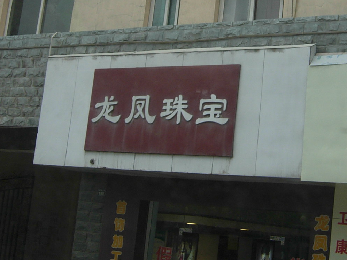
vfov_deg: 19.7
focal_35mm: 74
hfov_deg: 26.1
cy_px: 57
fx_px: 742
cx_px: 246
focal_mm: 7.5
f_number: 2.7
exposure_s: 1/256
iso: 50
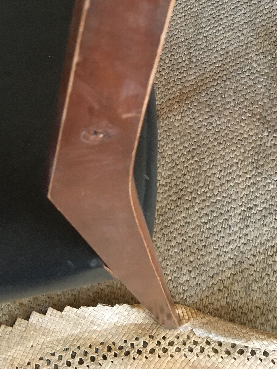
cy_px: 63
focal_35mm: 50
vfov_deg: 36.6
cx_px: 117
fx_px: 534
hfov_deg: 29.1
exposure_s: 1/17
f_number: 2.2
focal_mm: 4.15
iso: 200
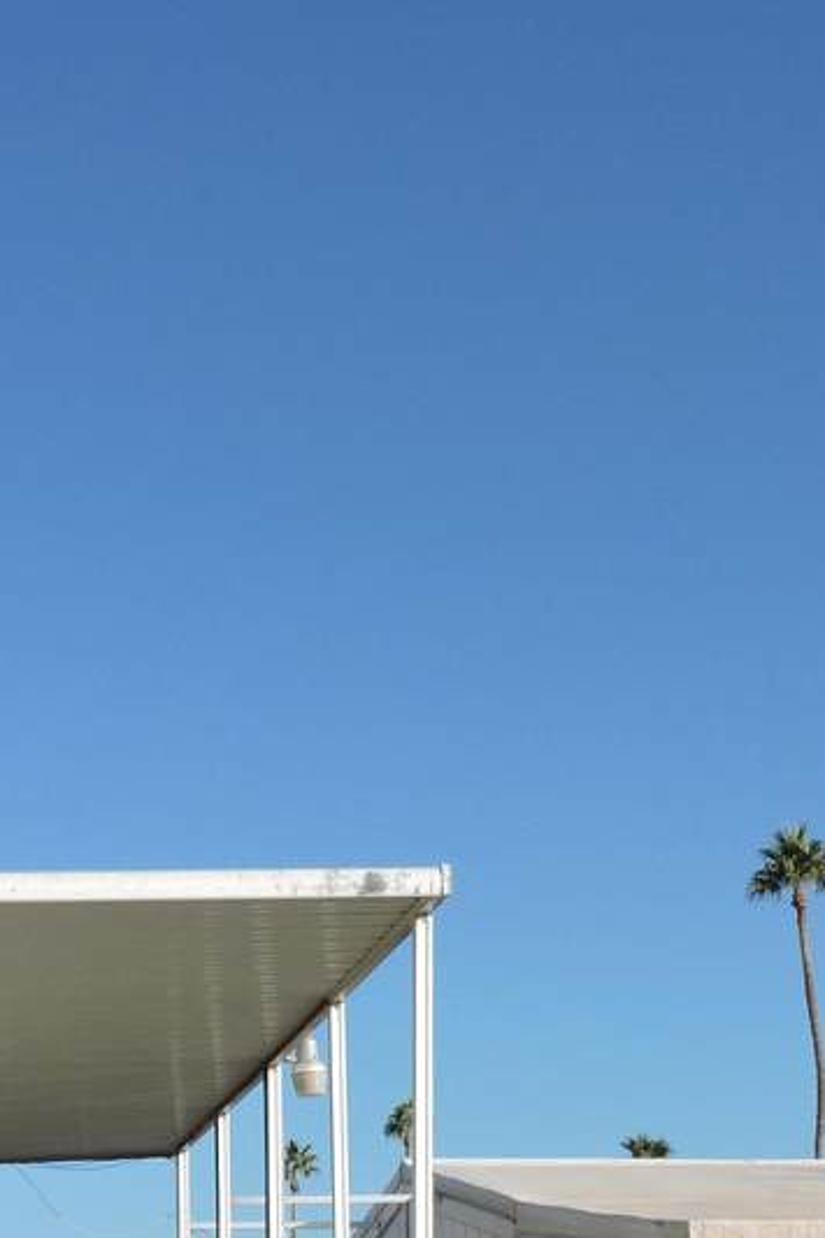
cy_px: 966
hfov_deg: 18.2
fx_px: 2580
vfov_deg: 26.6
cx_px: 446
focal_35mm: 75
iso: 100
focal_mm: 5.4
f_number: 3.5
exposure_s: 1/1250
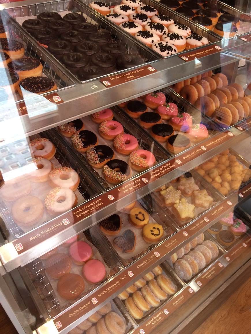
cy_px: 167
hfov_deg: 48.2
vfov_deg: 61.7
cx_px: 126
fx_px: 280
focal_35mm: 29
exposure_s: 1/30
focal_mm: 4.15
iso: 80
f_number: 2.2
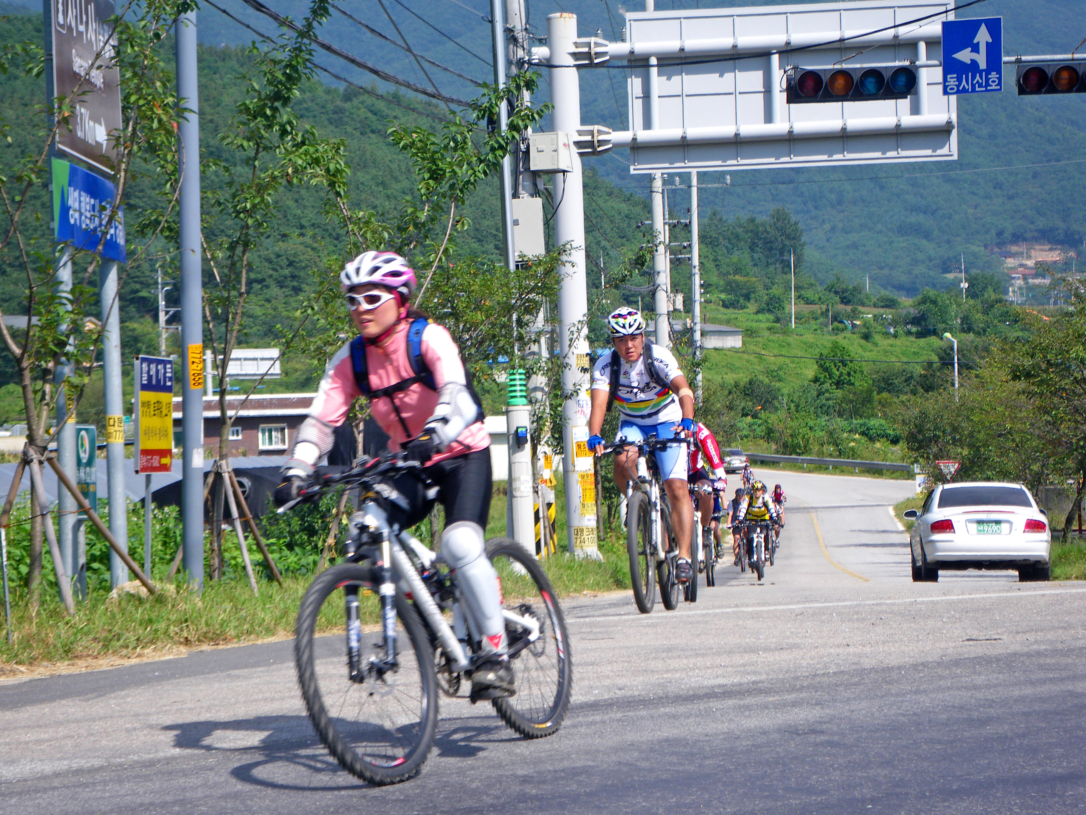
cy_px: 408
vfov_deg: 12.9
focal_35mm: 115
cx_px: 543
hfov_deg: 17.1
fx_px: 3608
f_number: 5.2
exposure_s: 1/200
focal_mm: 20.6
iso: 50
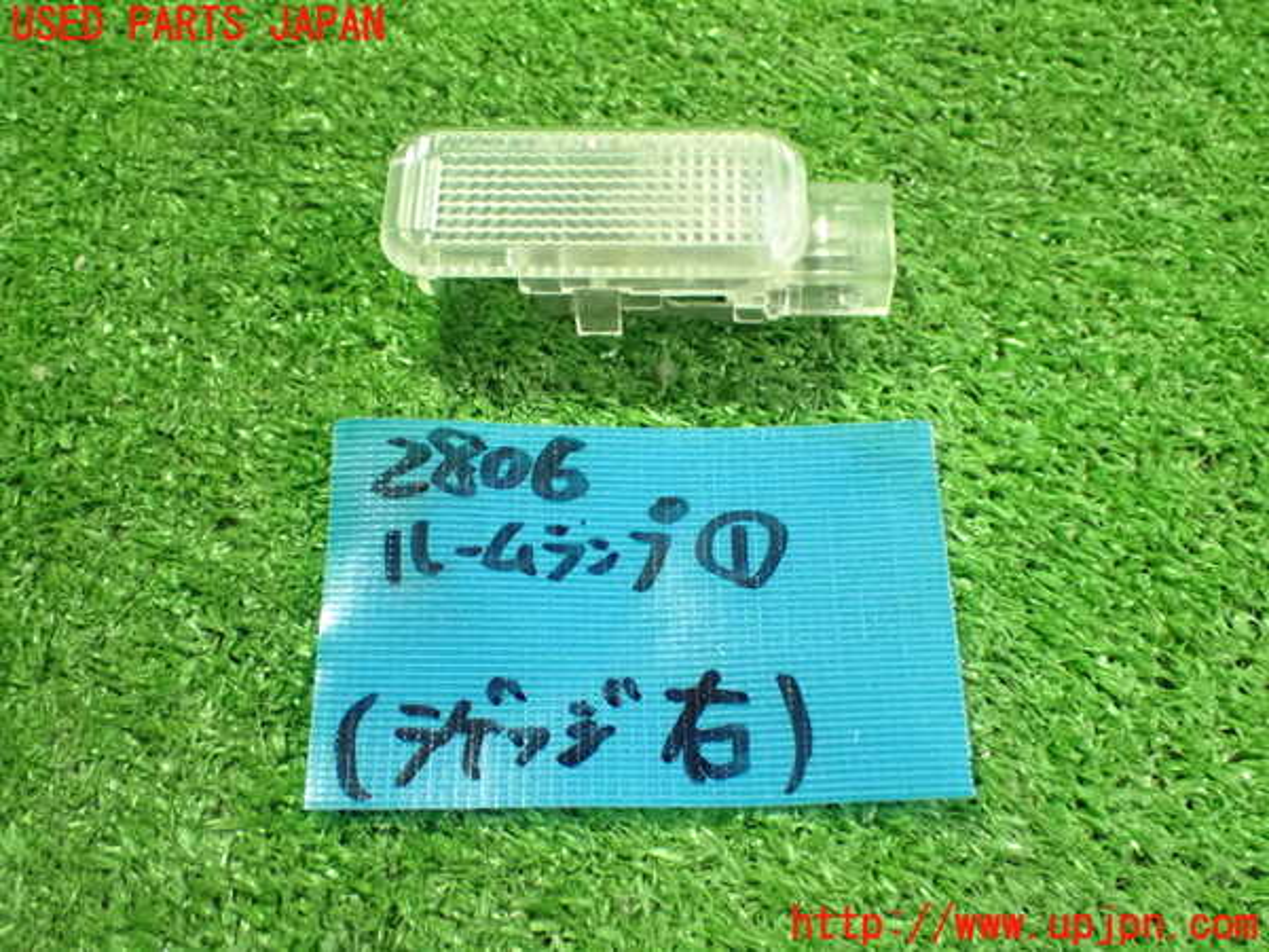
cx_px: 634
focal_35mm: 41
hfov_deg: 45.8
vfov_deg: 35.1
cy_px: 476
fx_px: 1503
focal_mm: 7.31
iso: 1600
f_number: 2.8
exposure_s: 1/30
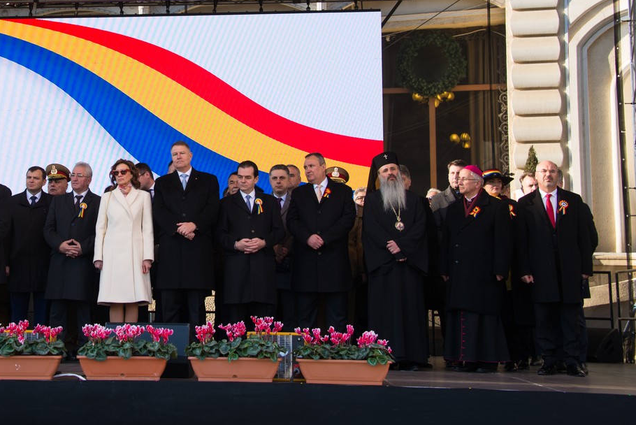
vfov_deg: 16.6
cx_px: 137
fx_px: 1450
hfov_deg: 24.4
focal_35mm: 82
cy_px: 113
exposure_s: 1/80
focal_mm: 52
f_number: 7.1
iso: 100
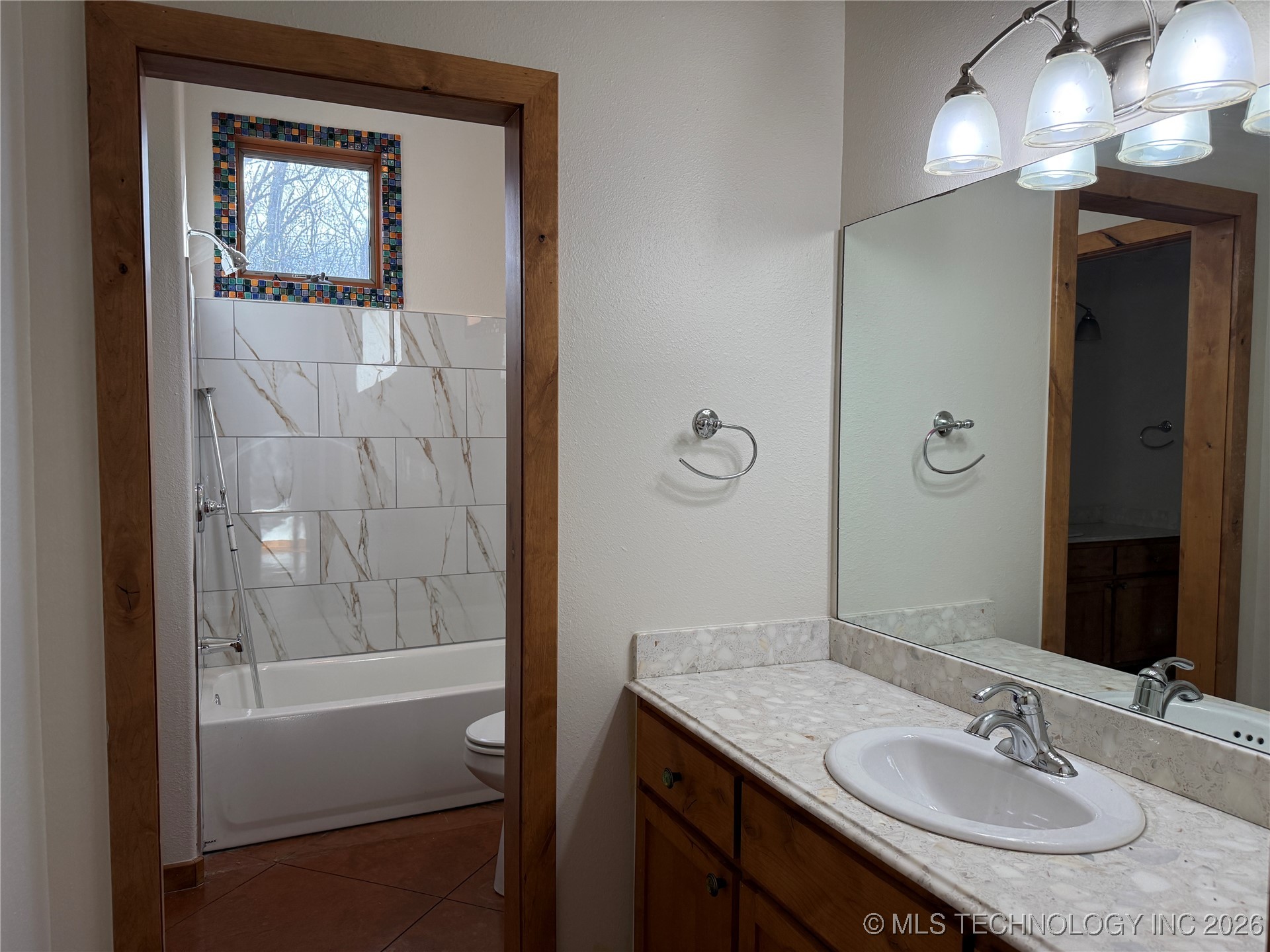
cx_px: 635
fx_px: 881
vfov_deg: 56.8
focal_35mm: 24
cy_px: 476
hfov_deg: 71.6
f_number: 1.78
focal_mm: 6.76
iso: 160
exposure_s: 1/145
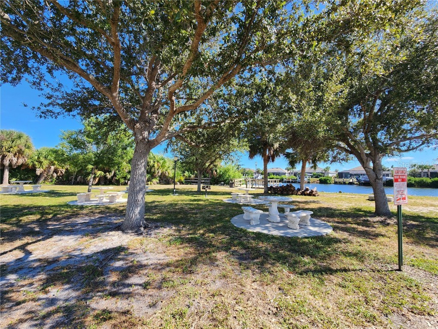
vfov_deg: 89.9
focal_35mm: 13
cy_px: 164
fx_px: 164
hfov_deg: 106.2
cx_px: 219
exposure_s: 1/803
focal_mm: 2.2
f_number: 2.2
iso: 50
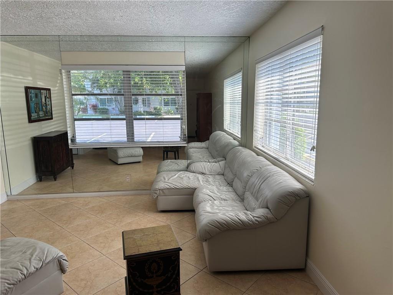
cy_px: 148
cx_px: 196
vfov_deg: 56.8
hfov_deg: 71.6
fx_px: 272
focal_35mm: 24
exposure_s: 1/319
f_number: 1.78
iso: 80
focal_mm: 6.86
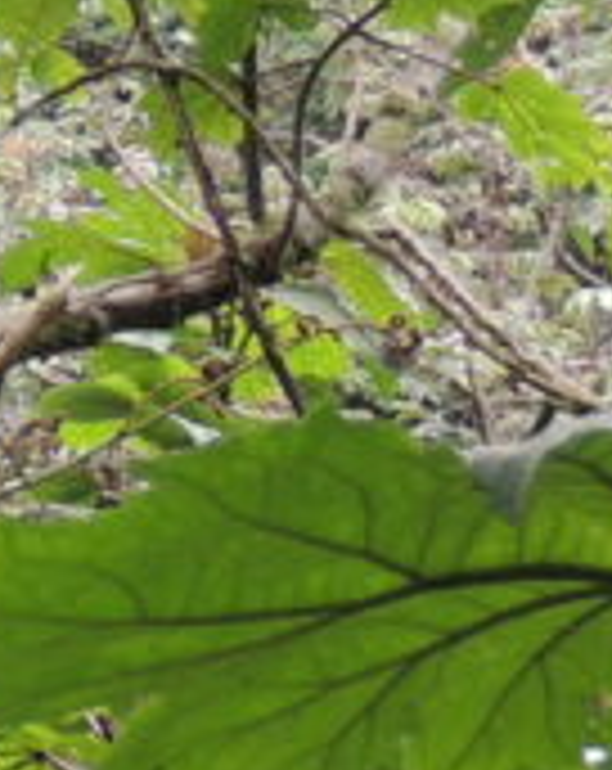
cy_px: -482
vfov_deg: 6.5
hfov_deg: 5.0
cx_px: -1148
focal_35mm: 293
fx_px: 6658
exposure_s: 1/60
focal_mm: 8.9
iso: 100
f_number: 3.6
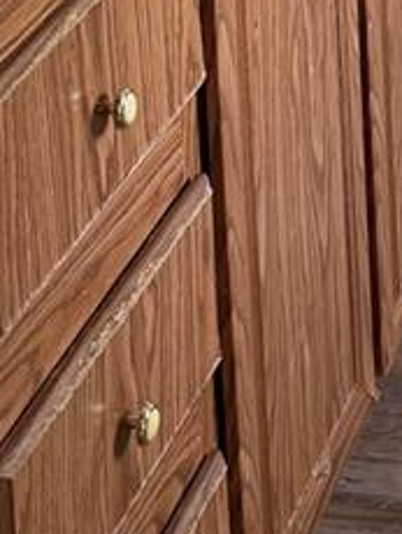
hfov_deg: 11.2
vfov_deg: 12.8
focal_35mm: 125
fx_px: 1932
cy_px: -678
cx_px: 674
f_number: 1.78
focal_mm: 6.76
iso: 200
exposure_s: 1/63
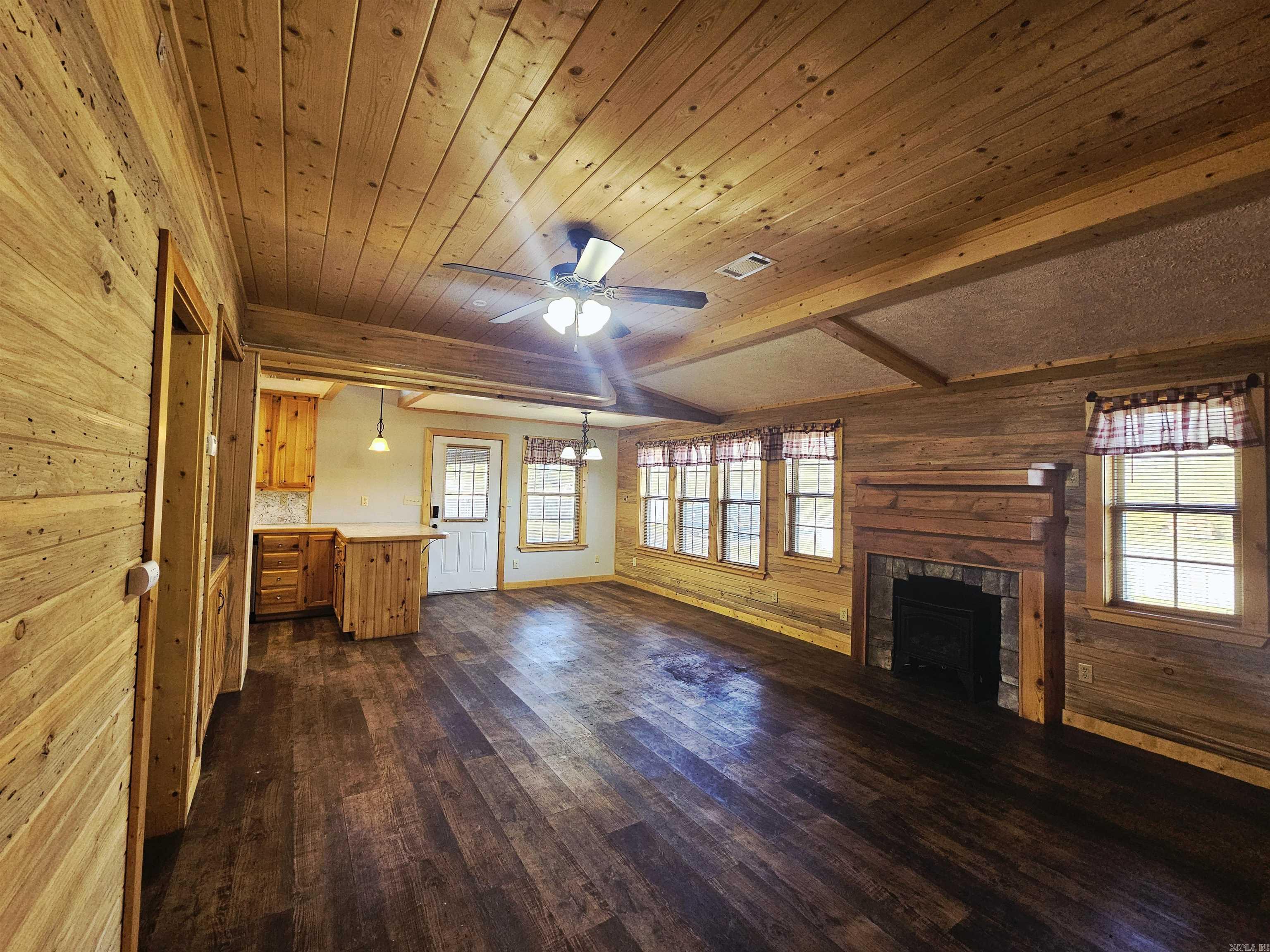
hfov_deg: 106.2
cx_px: 635
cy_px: 476
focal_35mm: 13
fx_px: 477
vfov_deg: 89.9
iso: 400
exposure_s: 1/77.5
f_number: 2.2
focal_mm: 2.2
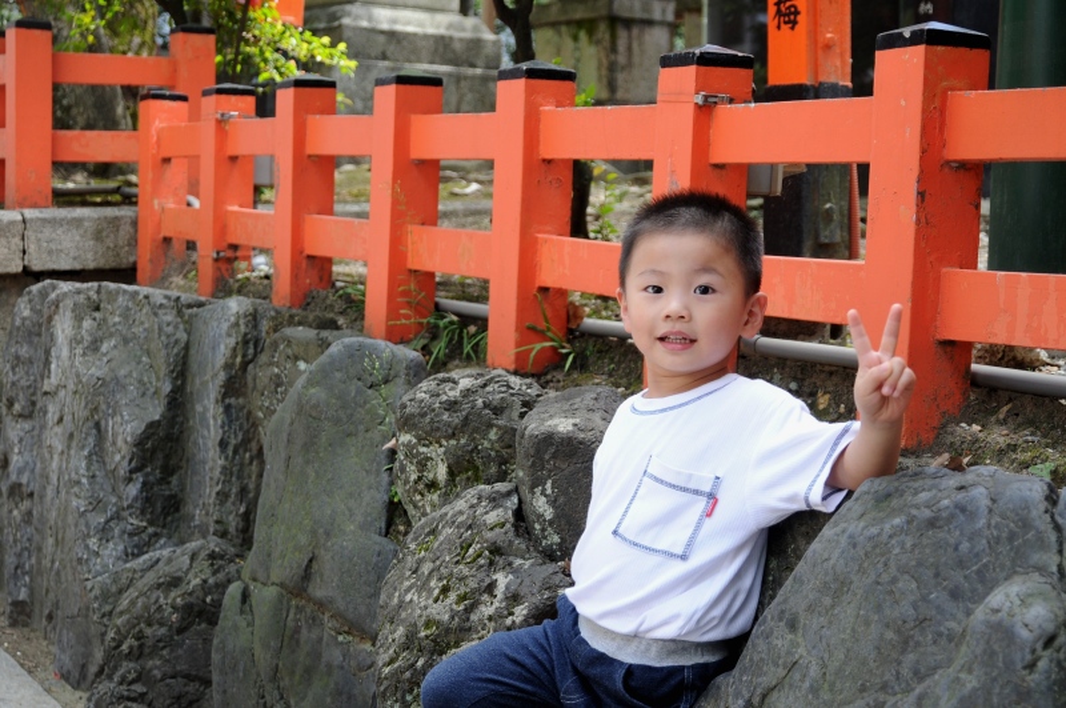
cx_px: 533
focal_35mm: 68
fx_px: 1996
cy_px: 354
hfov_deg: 29.9
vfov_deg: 20.1
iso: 200
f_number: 4.5
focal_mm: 45
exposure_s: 1/125
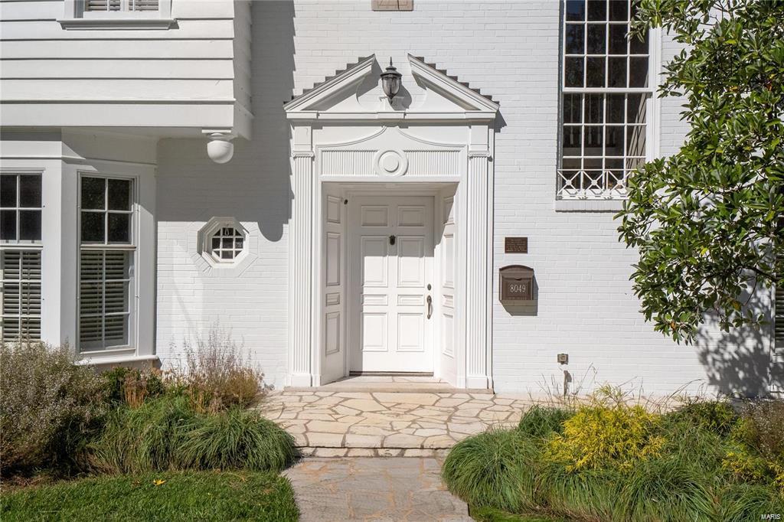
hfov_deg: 53.1
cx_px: 392
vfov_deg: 36.8
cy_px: 261
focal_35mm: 36
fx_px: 784
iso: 400
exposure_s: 1/4000
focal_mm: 18
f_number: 8
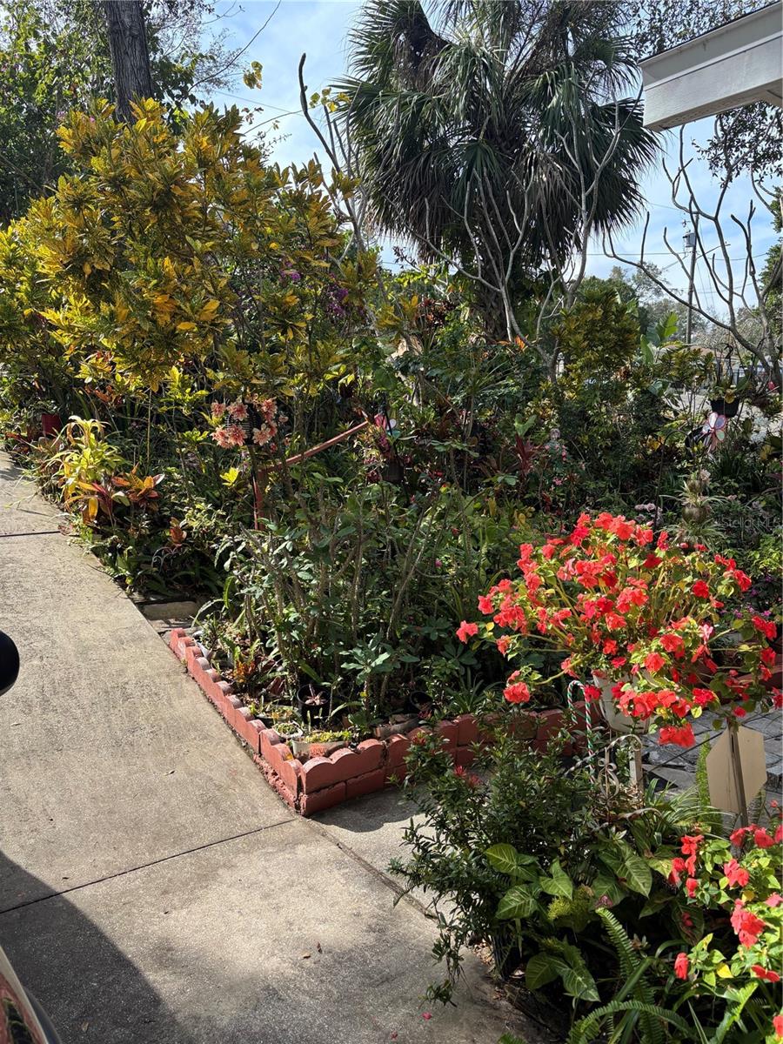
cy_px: 522
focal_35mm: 26
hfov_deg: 53.1
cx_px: 392
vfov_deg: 67.3
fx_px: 784
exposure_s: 1/910
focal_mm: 5.96
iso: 50
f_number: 1.6
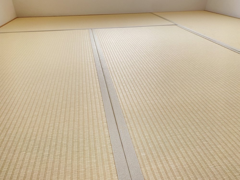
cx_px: 120
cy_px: 90
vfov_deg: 53.1
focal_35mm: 26
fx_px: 180
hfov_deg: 67.3
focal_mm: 4.2
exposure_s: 1/63
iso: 125
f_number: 1.8
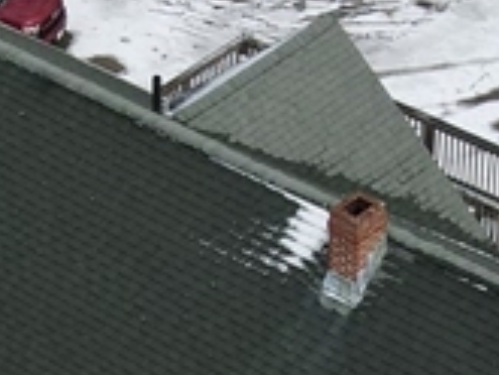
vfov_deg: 9.4
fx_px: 2149
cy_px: 729
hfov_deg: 13.2
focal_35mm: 149
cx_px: 172
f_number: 2.8
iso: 100
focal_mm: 4.5
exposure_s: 1/400
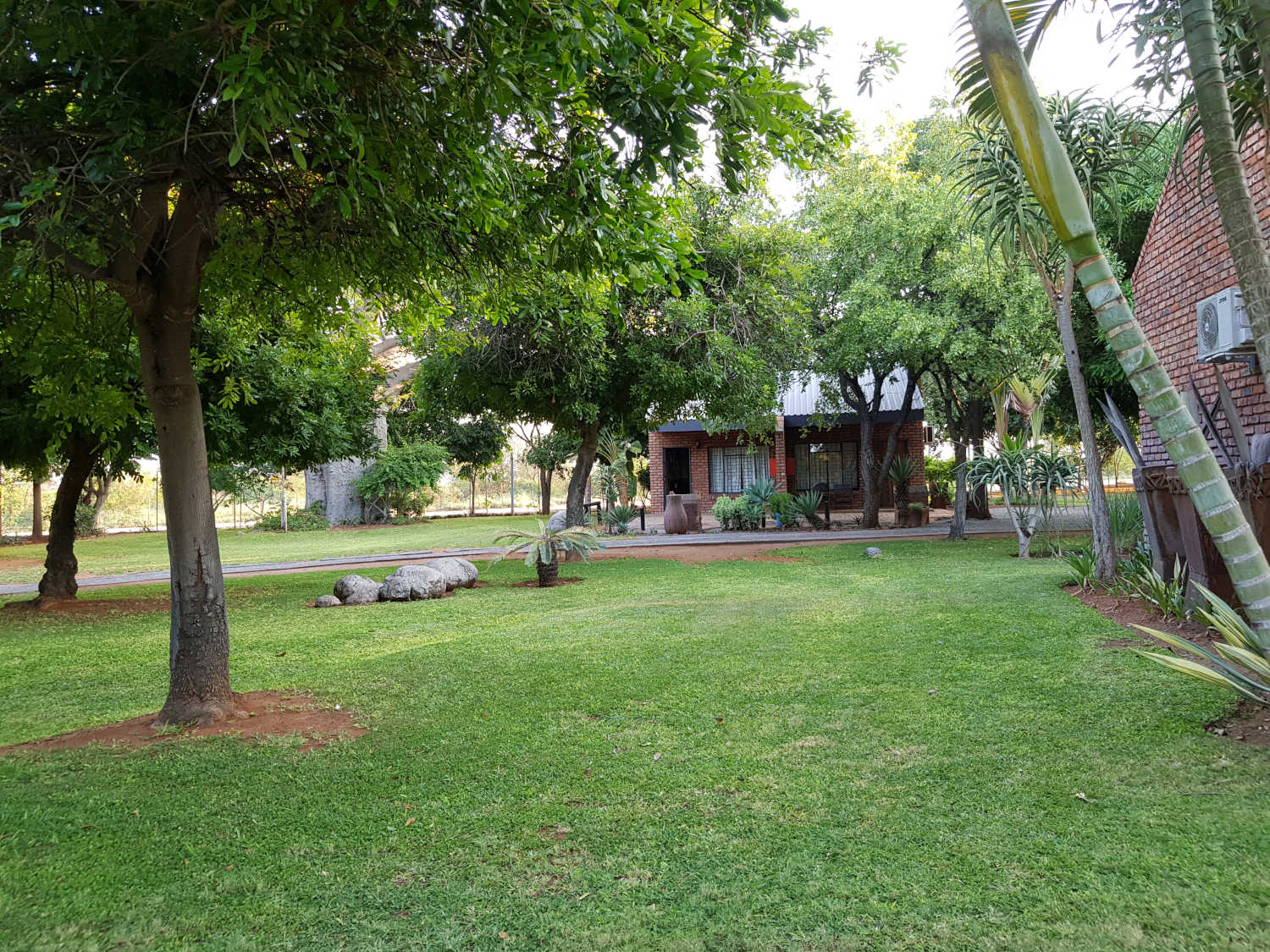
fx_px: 954
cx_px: 635
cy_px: 476
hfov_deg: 67.3
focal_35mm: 26
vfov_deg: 53.1
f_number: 1.7
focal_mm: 4.2
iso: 80
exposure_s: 1/120
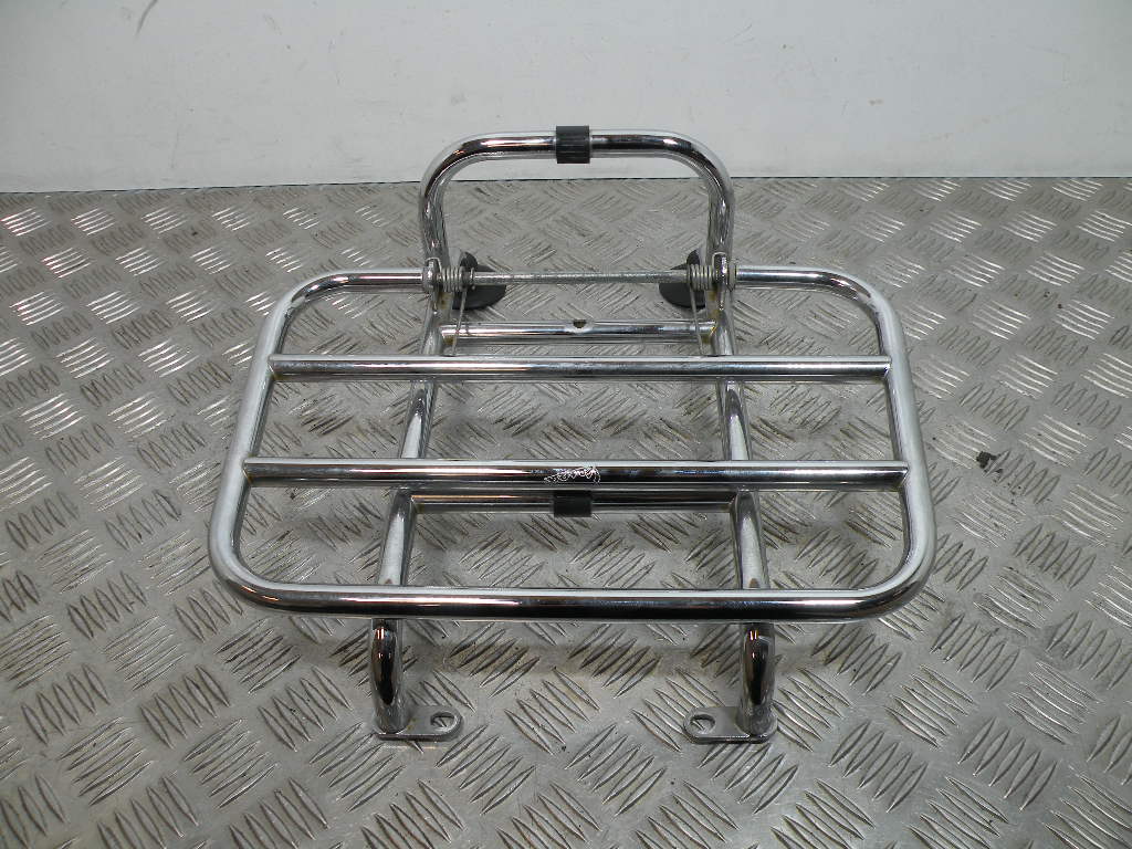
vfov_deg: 51.4
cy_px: 424
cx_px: 566
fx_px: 883
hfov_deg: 65.3
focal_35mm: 27
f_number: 3.2
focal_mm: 4.7
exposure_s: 1/90.5
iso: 64
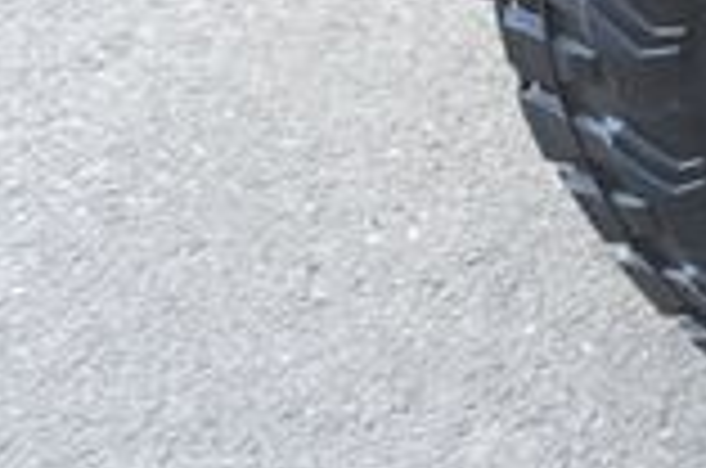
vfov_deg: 13.2
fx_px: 1918
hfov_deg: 16.7
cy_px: -220
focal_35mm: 98
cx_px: 1327
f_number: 4
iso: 1250
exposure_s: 1/160
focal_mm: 16
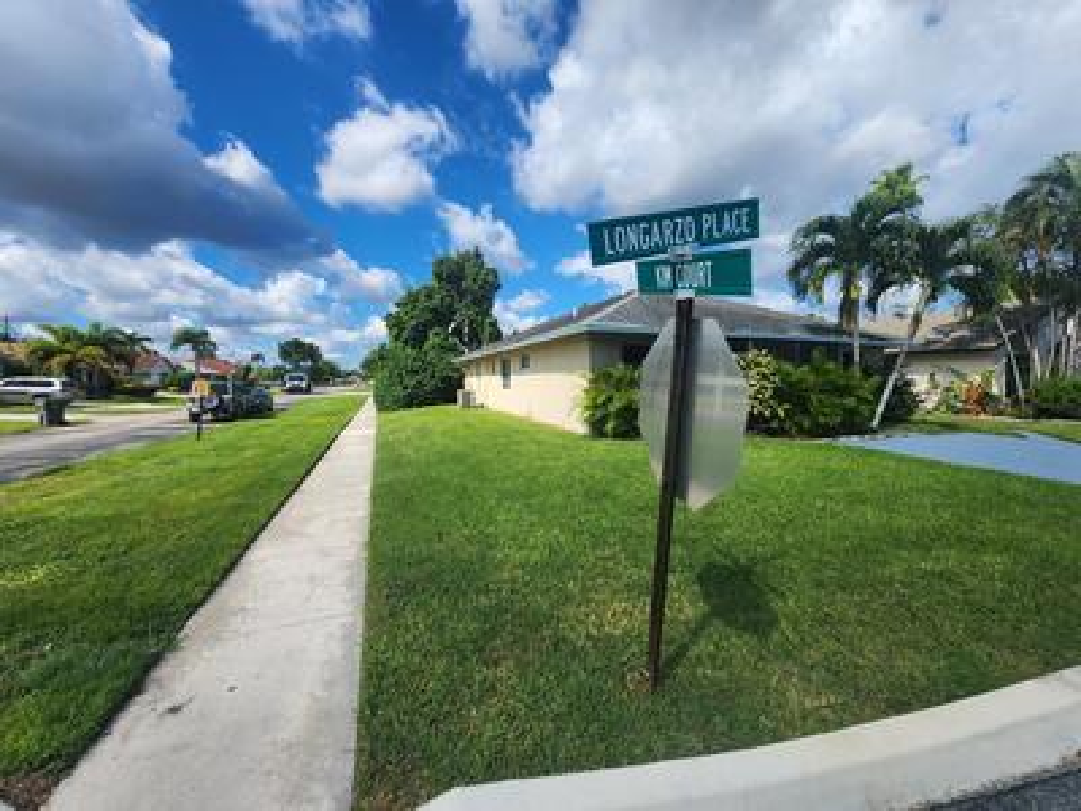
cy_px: 406
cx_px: 540
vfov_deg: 89.9
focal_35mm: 13
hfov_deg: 106.2
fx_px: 406
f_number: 2.2
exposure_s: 1/2456
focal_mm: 2.2
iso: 50
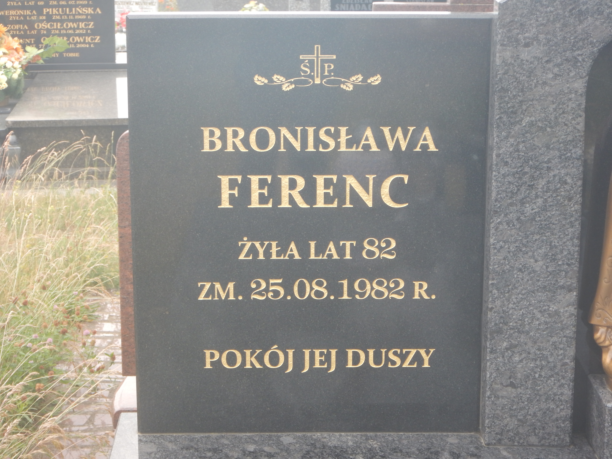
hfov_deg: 25.0
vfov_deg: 18.9
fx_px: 1379
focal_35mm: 78
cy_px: 230
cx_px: 306
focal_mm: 14.1
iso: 125
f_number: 4.6
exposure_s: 1/100
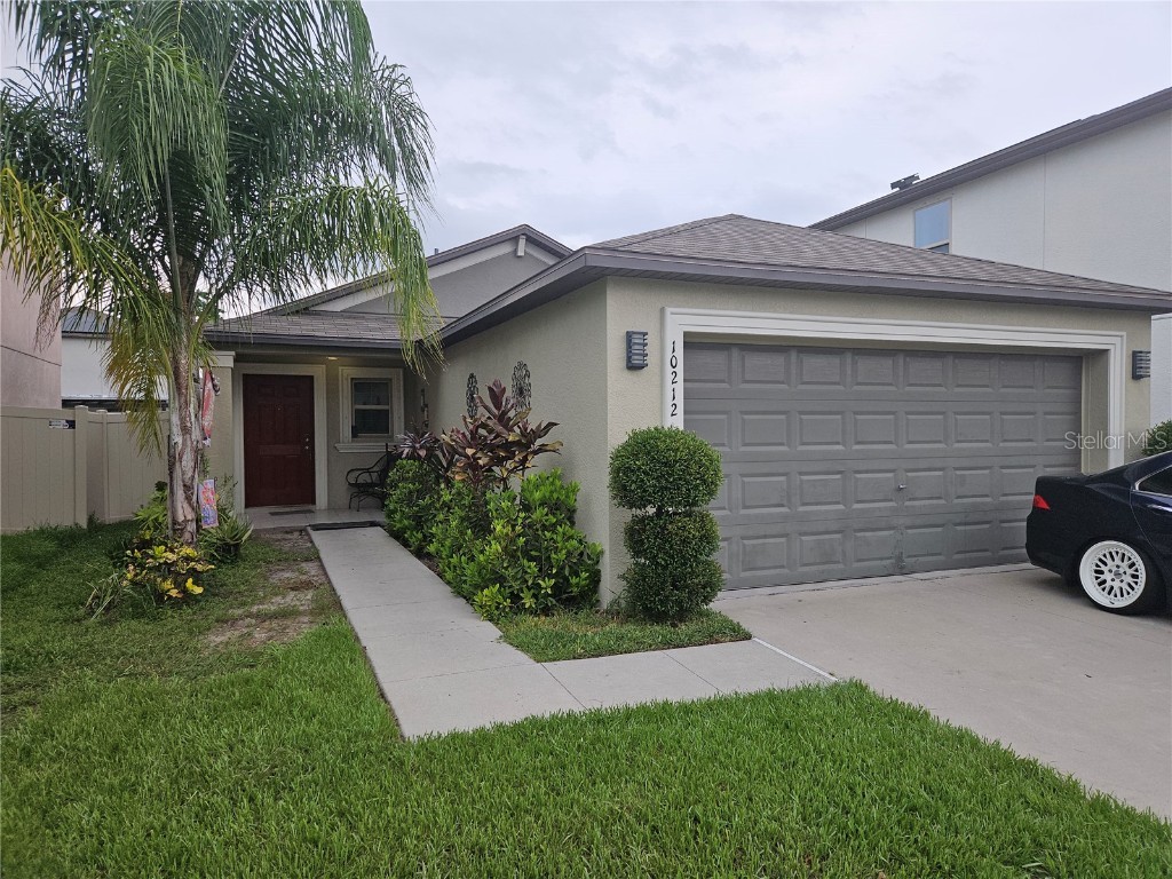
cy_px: 440
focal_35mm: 23
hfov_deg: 73.9
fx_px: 779
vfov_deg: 58.9
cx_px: 586
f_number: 1.8
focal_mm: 5.4
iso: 25
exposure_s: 1/205
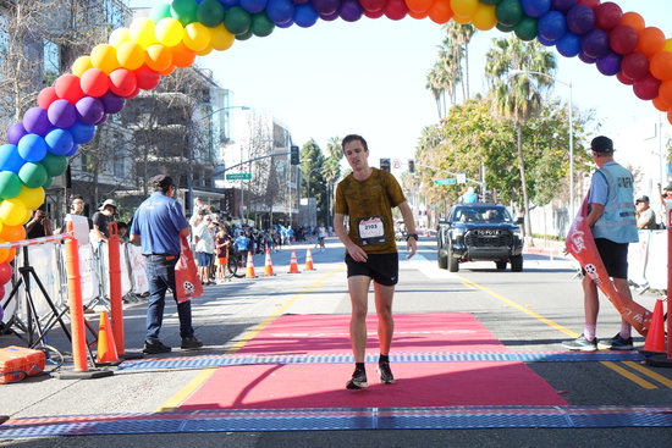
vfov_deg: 19.5
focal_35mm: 70
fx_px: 1307
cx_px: 336
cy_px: 224
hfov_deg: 28.8
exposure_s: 1/1000
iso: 1600
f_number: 8
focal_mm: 70
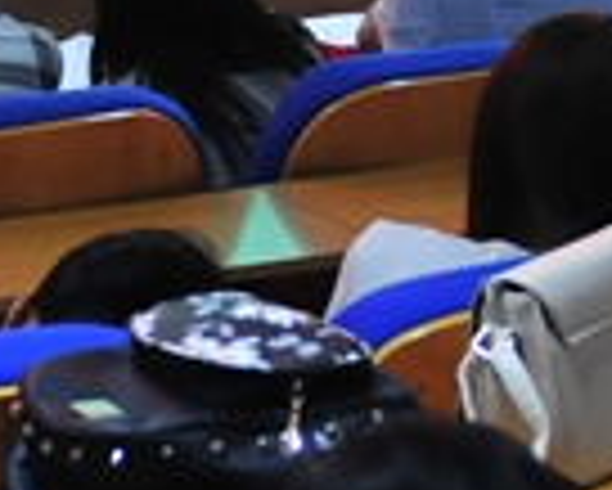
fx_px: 3063
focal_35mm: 169
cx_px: -284
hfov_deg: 11.0
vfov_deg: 8.8
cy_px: -337
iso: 800
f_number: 2.8
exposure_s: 1/60
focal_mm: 24
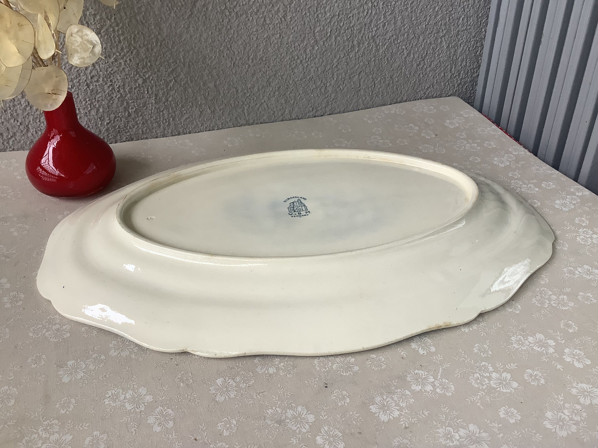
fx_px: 536
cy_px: 224
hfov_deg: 58.4
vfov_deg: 45.4
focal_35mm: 31
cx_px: 299
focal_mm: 3.3
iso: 80
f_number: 2.4
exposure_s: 1/60
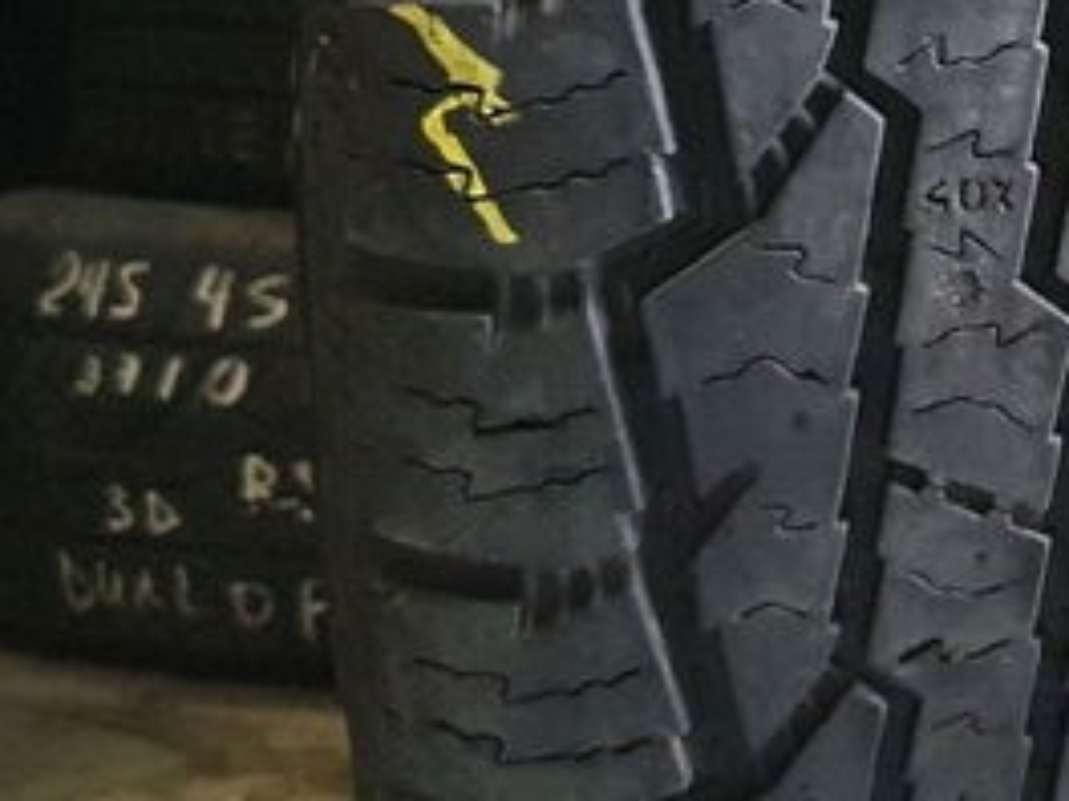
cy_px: 121
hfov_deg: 17.5
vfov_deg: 14.5
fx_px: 3119
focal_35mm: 101
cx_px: 1612
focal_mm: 4.32
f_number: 1.5
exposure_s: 1/50
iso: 640
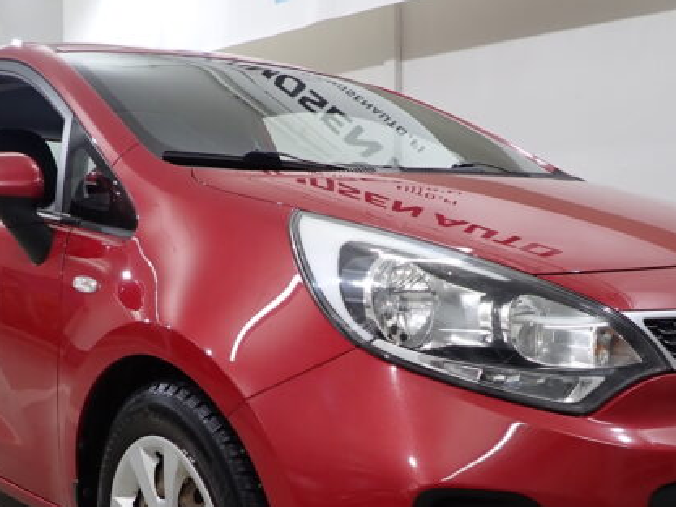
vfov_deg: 29.8
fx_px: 938
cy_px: 377
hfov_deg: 39.6
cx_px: 355
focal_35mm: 48
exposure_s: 1/60
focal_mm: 4.5
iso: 160
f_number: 2
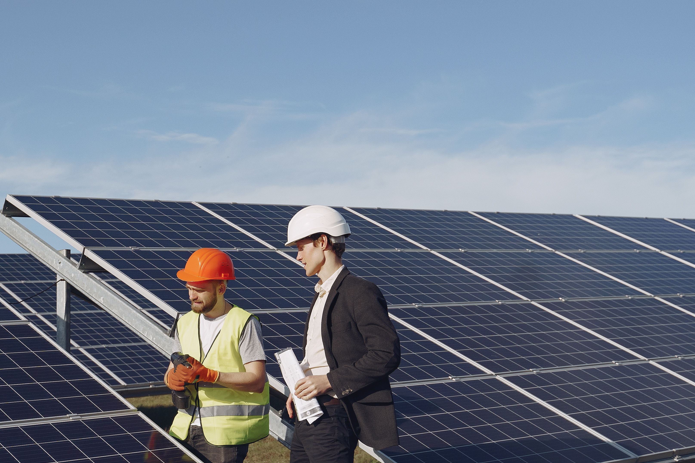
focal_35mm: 65
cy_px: 186
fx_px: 1255
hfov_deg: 30.3
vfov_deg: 20.9
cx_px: 157
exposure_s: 1/6400
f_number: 4
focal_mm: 35
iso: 500
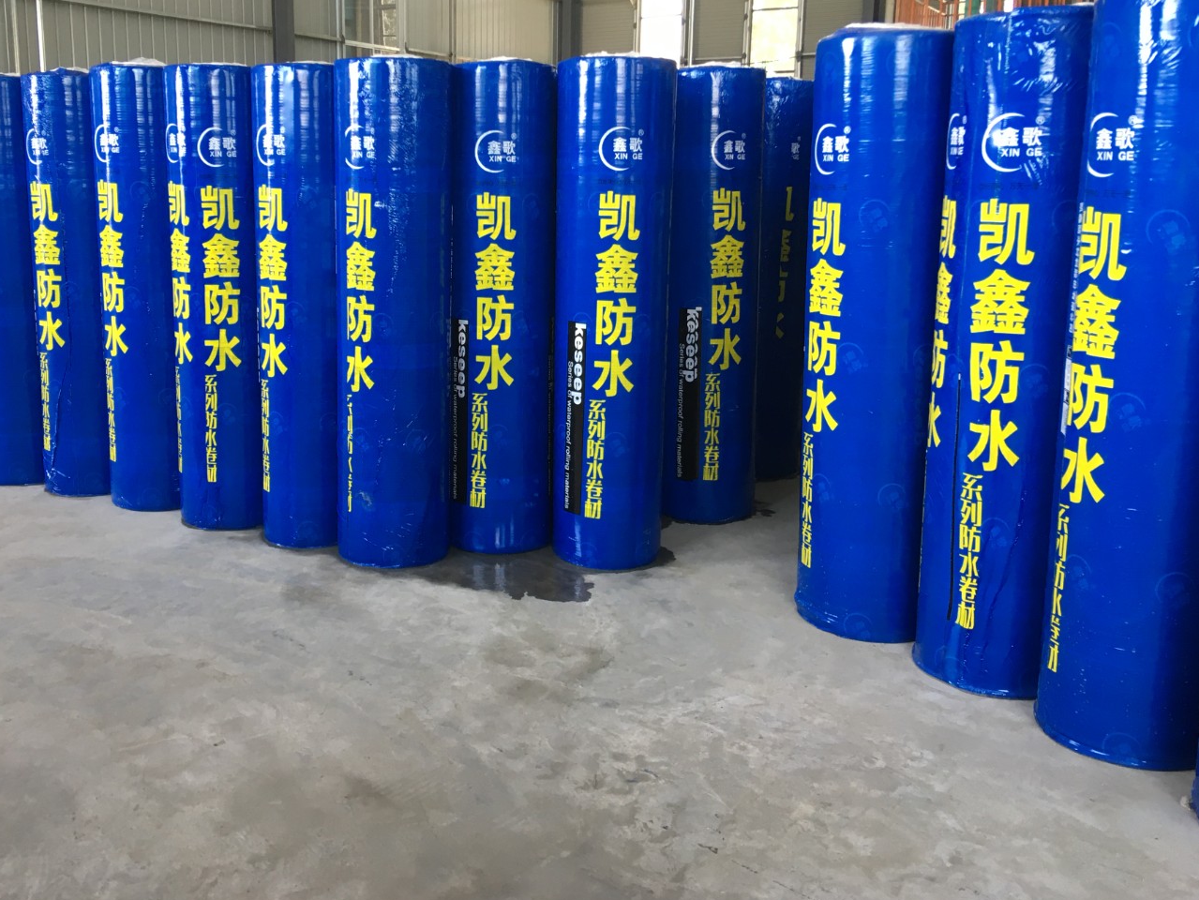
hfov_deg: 53.7
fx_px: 1178
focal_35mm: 34
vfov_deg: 41.8
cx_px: 499
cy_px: 405
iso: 64
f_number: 2.2
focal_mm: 4.15
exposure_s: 1/33
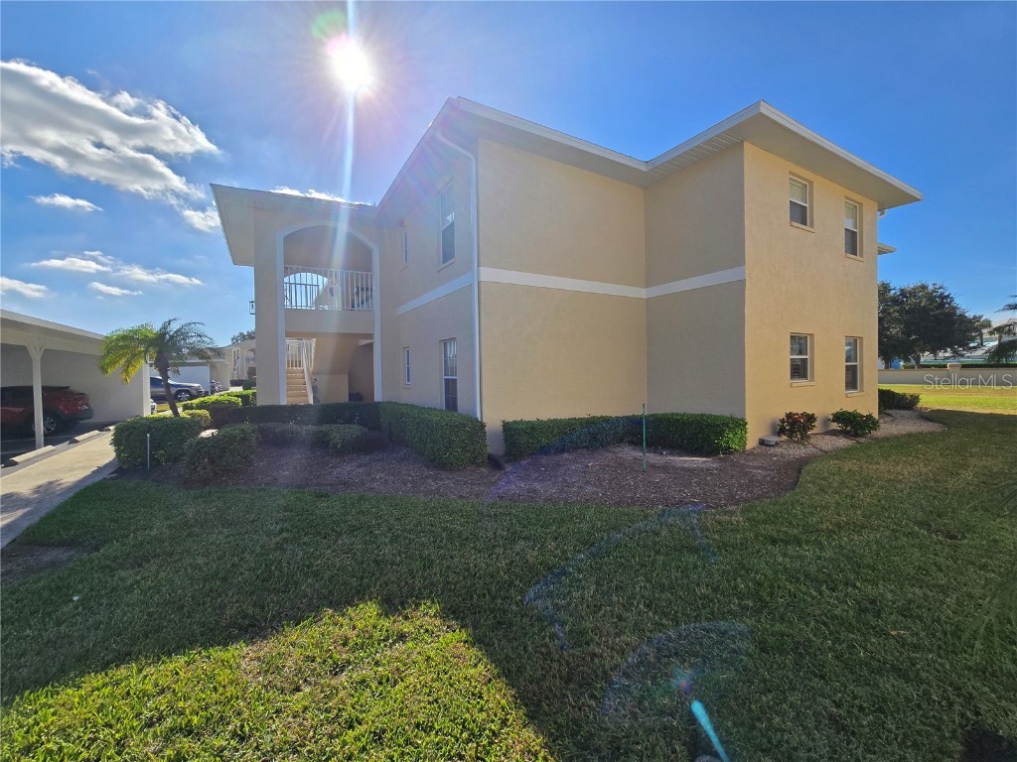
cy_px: 381
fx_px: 382
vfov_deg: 89.9
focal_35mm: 13
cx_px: 508
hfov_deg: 106.2
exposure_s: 1/3255
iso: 50
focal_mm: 2.2
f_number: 2.2
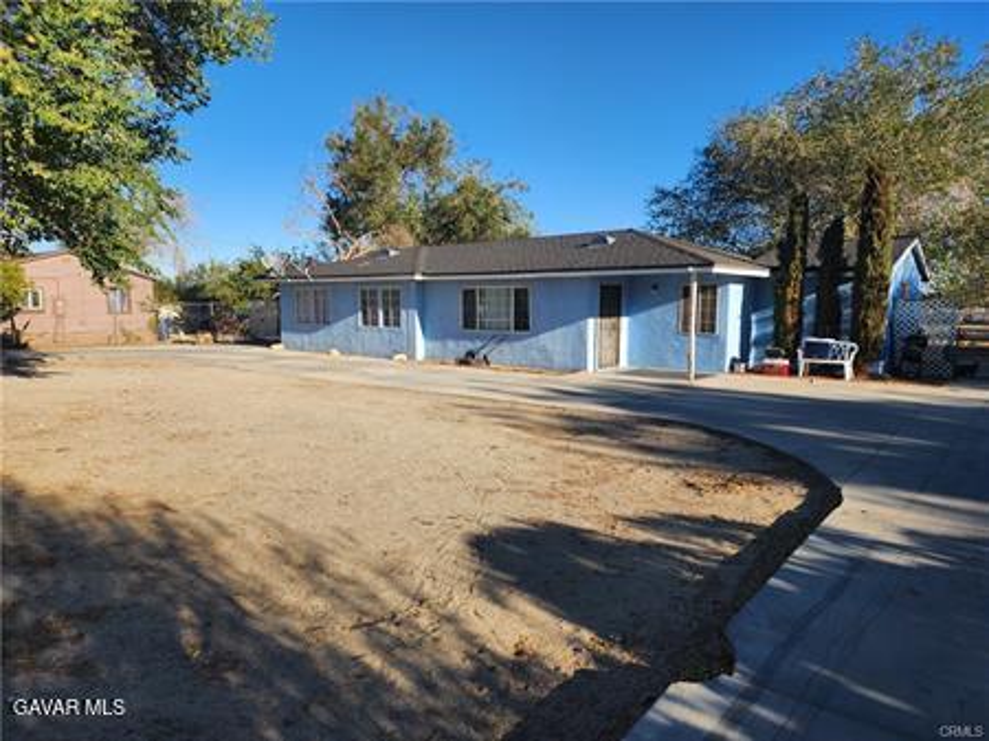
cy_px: 370
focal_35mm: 23
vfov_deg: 58.8
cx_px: 494
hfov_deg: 74.0
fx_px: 657
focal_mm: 6.4
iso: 12
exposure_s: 1/720
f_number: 1.8
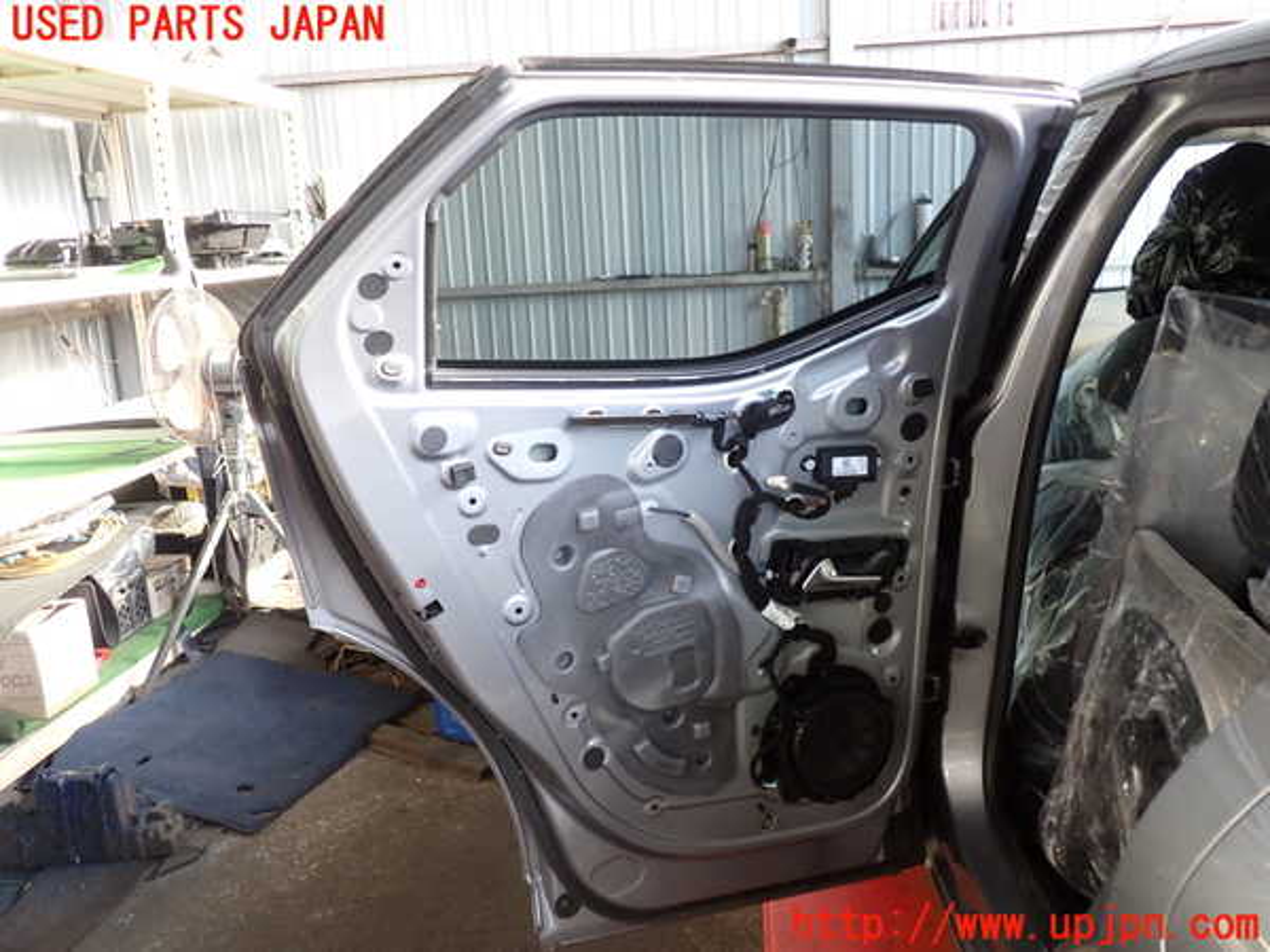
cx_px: 635
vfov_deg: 46.8
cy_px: 476
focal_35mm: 30
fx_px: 1101
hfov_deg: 60.0
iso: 200
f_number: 2.3
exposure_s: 1/60
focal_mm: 5.4
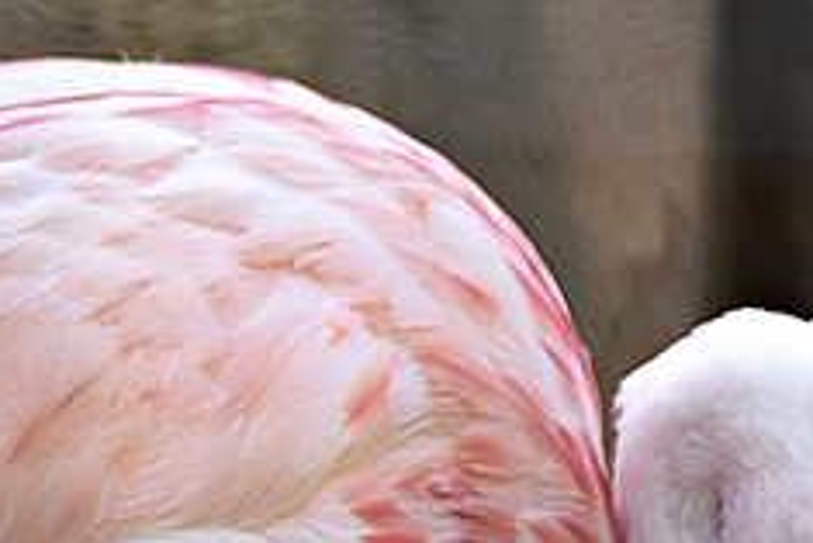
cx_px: 45
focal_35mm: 490
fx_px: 11076
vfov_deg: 2.8
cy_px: 787
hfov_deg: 4.2
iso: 400
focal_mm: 75
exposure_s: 1/60
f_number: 5
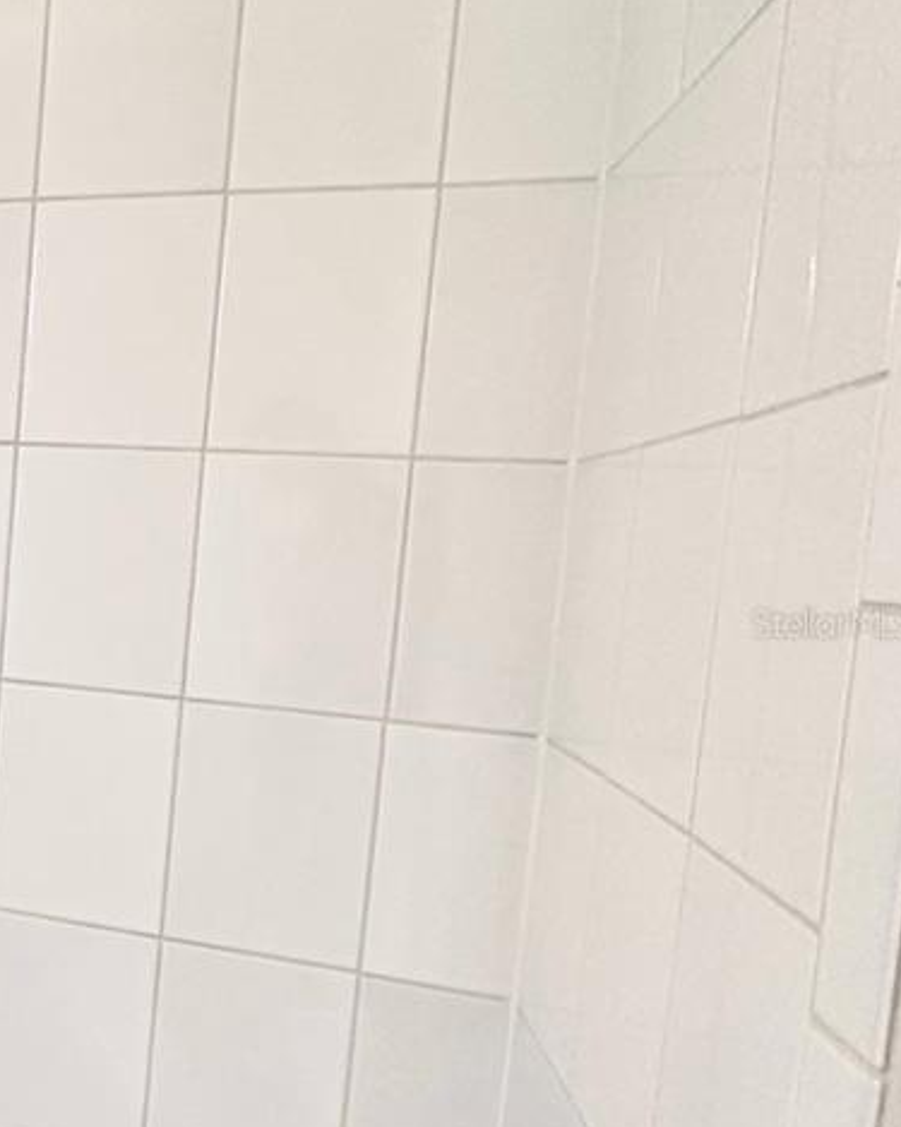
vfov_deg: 51.4
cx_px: -159
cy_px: 622
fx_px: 1167
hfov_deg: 34.5
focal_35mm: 35
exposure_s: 1/120
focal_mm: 2.22
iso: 320
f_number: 2.2
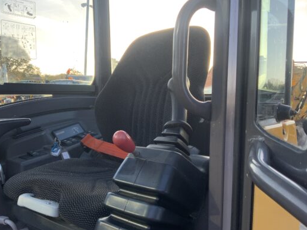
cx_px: 126
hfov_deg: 51.1
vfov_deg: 39.6
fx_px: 319
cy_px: 123
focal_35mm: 36
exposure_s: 1/189
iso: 16
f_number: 1.8
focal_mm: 3
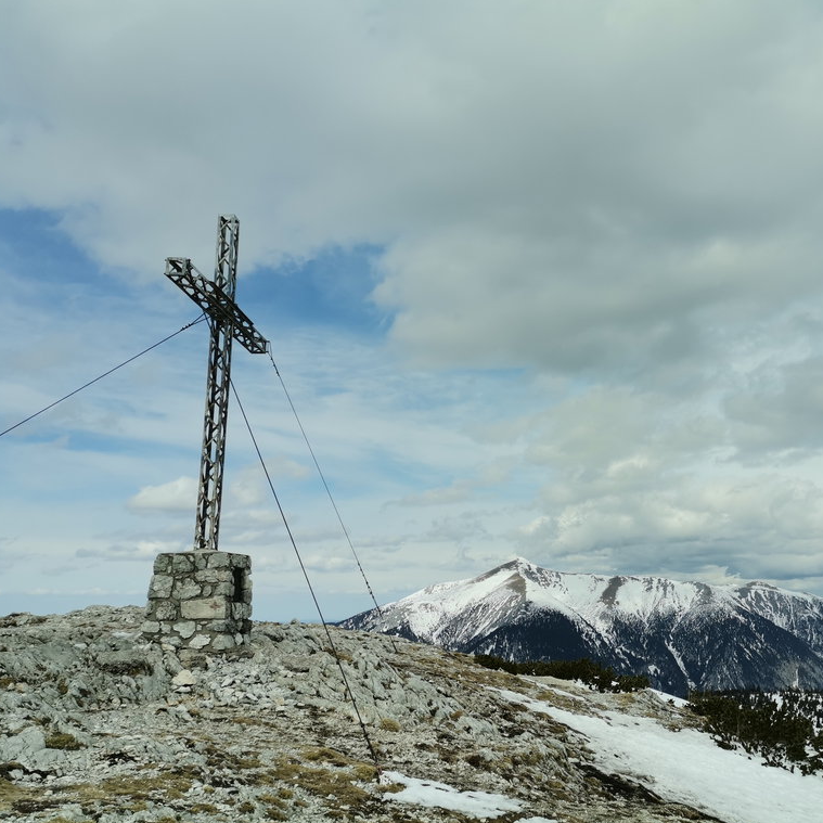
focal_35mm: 31
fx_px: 834
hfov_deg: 51.8
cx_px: 526
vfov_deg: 52.5
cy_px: 412
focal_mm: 4.75
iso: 50
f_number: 1.8
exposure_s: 1/3165
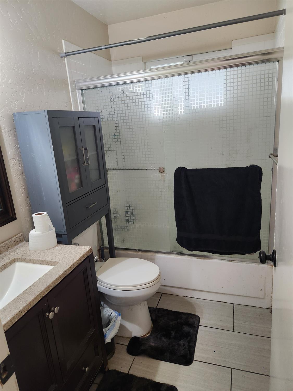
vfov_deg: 73.9
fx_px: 260
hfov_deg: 58.9
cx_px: 146
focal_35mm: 23
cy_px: 196
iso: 500
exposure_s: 1/60
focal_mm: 5.4
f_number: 1.8
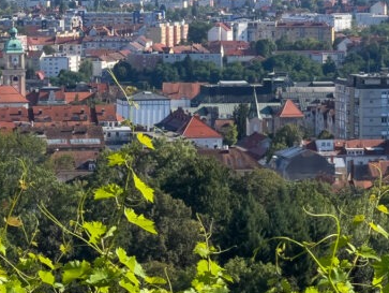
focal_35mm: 217
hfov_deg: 9.1
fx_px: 2441
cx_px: 1
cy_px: 41
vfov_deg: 6.8
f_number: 2.8
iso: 32
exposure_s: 1/710
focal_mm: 9
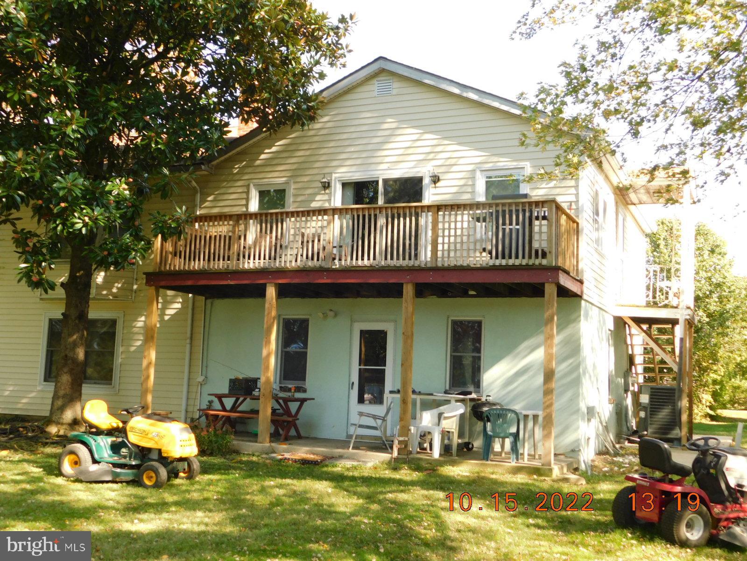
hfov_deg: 46.8
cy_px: 280
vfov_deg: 36.0
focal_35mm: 40
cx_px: 374
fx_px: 863
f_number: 3.6
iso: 125
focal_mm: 7.1
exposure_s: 1/100
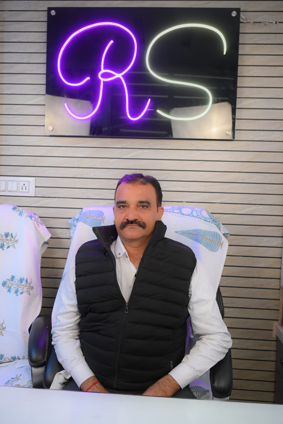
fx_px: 436
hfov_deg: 35.9
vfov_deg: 51.9
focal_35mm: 37
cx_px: 142
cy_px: 212
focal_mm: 37
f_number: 4
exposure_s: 1/200
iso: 3200
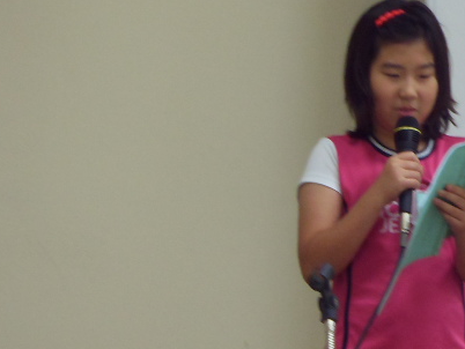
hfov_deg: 6.6
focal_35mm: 298
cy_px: 146
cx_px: 445
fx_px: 4005
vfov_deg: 5.0
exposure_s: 1/30
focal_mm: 19.8
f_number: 4.5
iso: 200
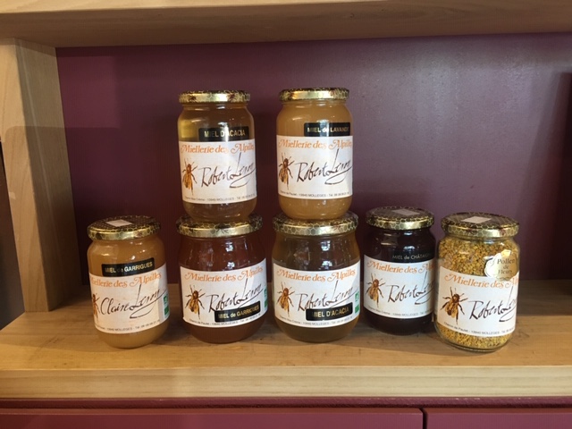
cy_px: 214
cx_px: 286
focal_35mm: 29
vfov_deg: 48.2
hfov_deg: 61.7
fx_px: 479
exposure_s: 1/33
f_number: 2.2
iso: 160
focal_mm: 4.15
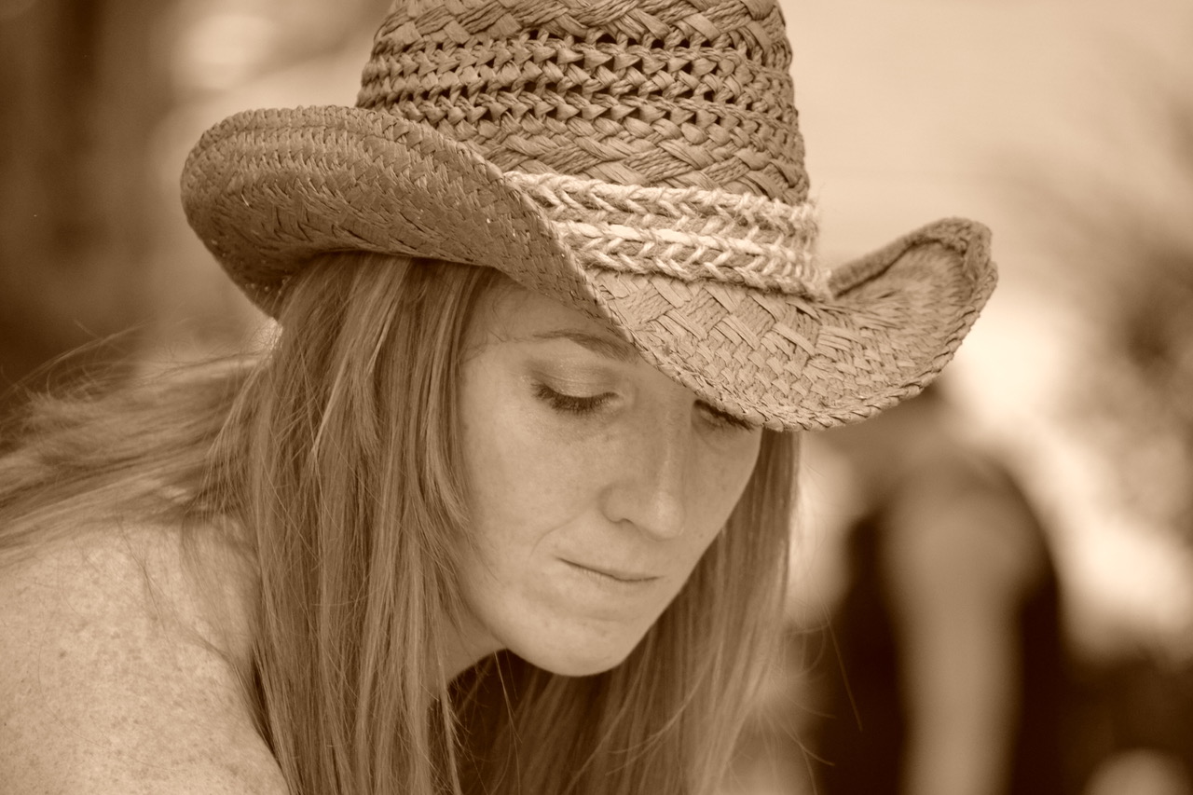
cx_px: 596
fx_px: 8946
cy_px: 398
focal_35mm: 270
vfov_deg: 5.1
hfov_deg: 7.6
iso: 1400
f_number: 5.6
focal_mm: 180
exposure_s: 1/500
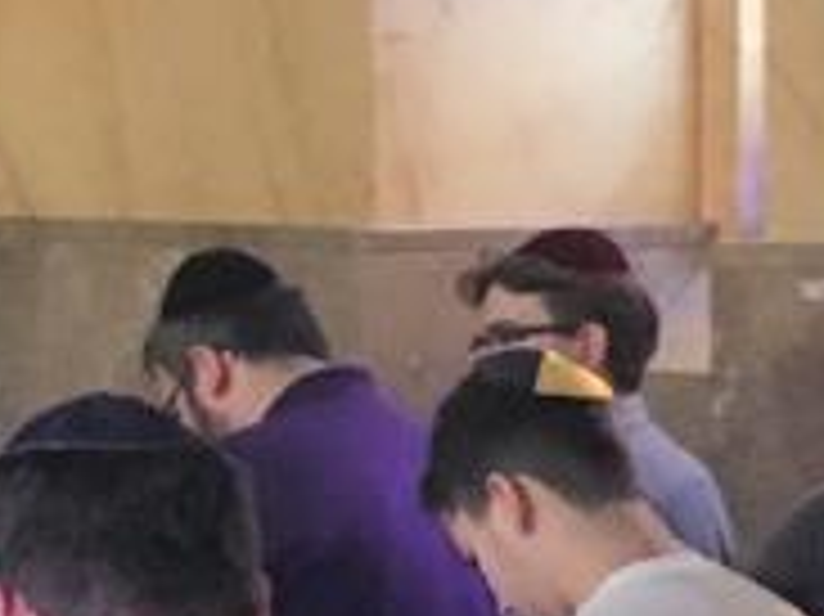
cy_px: 36
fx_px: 4520
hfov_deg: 10.3
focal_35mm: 190
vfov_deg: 7.8
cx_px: -72
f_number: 2.2
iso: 400
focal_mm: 4.15
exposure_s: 1/17
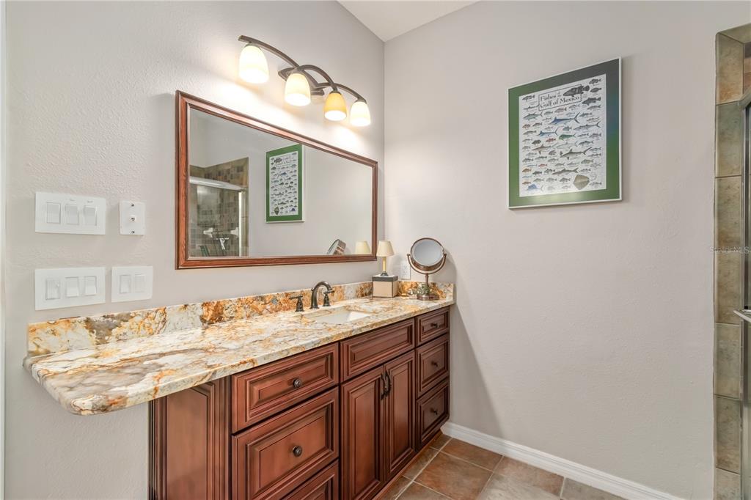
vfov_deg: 77.3
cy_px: 250
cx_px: 376
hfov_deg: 100.4
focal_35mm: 15
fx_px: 313
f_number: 9
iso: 250
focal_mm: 10
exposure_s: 1/3
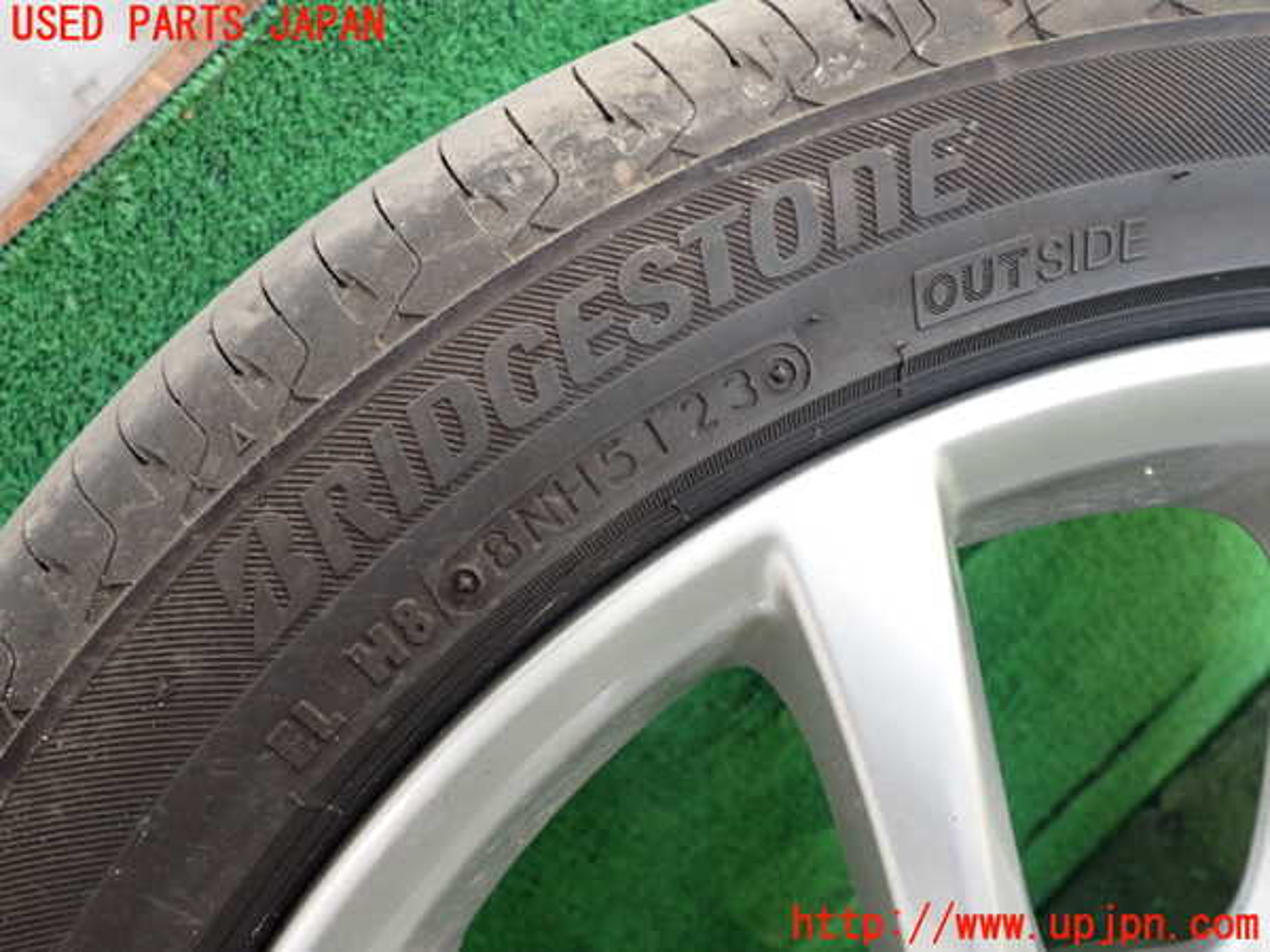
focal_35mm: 36
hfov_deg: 51.4
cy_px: 476
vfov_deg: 39.7
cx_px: 635
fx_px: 1321
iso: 400
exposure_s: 1/125
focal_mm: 6.37
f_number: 2.5
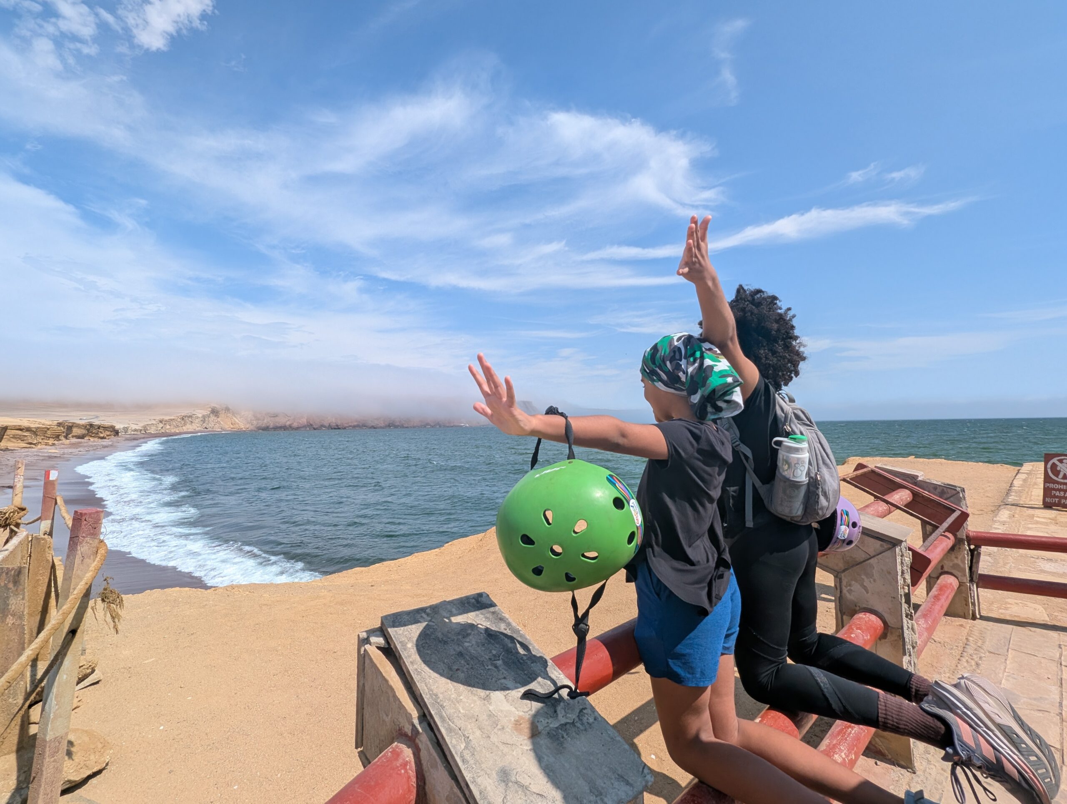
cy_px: 402
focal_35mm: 13
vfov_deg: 90.1
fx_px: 401
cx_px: 534
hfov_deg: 106.1
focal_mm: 1.95
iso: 49
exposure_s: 1/1842
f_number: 2.2
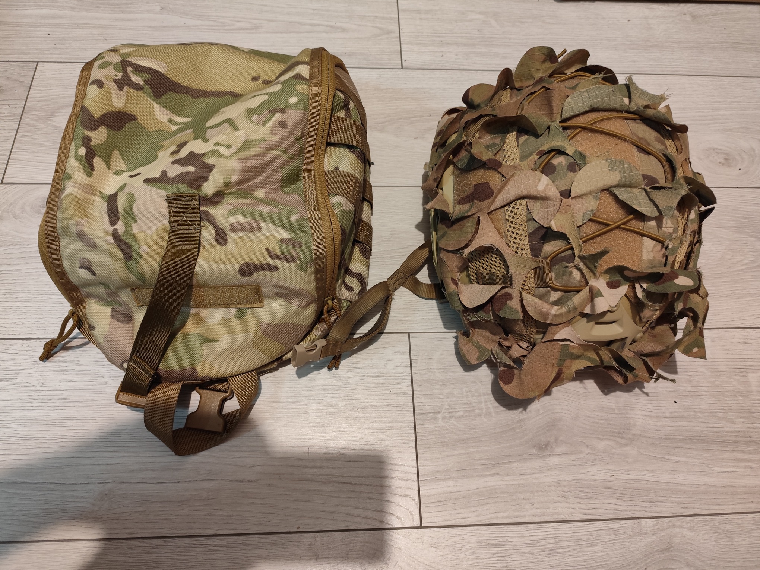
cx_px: 380
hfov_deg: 73.9
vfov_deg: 58.9
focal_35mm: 23
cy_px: 285
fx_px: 505
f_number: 1.65
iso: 1000
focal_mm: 6.19
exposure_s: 1/33.3
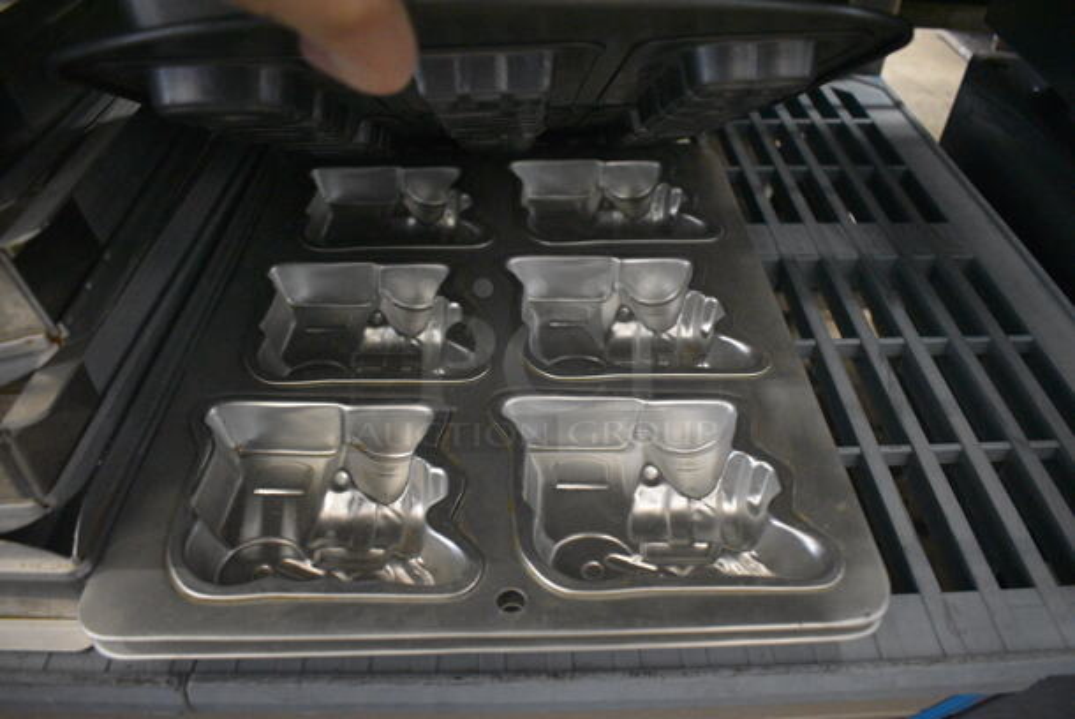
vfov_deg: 48.0
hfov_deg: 67.3
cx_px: 538
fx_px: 807
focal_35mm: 27
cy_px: 360
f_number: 3.5
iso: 5600
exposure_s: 1/125
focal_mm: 18
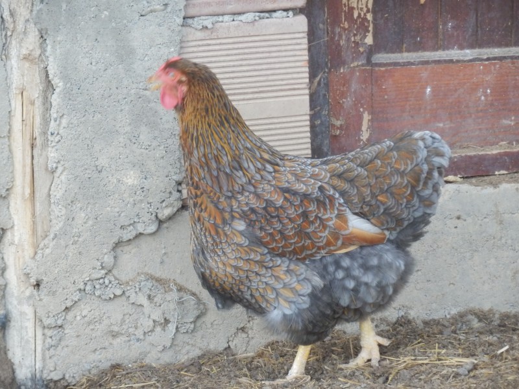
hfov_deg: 10.0
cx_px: 260
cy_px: 194
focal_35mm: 198
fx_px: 2969
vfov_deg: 7.5
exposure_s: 1/100
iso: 640
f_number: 5.8
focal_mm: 35.1
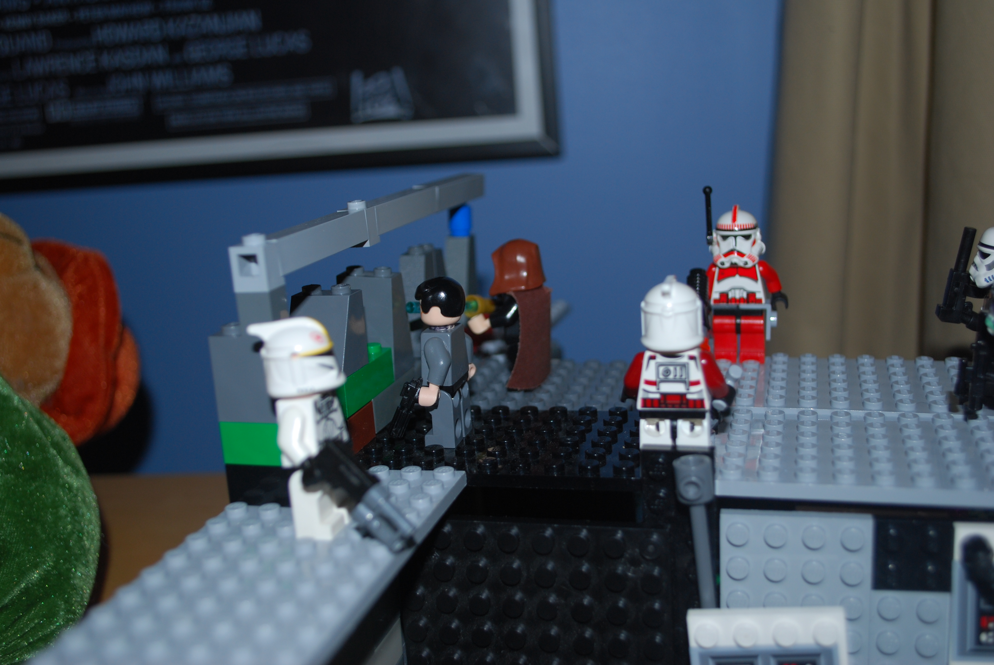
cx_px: 497
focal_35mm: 39
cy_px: 332
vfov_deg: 34.3
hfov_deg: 49.5
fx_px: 1078
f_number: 4.2
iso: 200
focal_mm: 26
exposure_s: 1/60
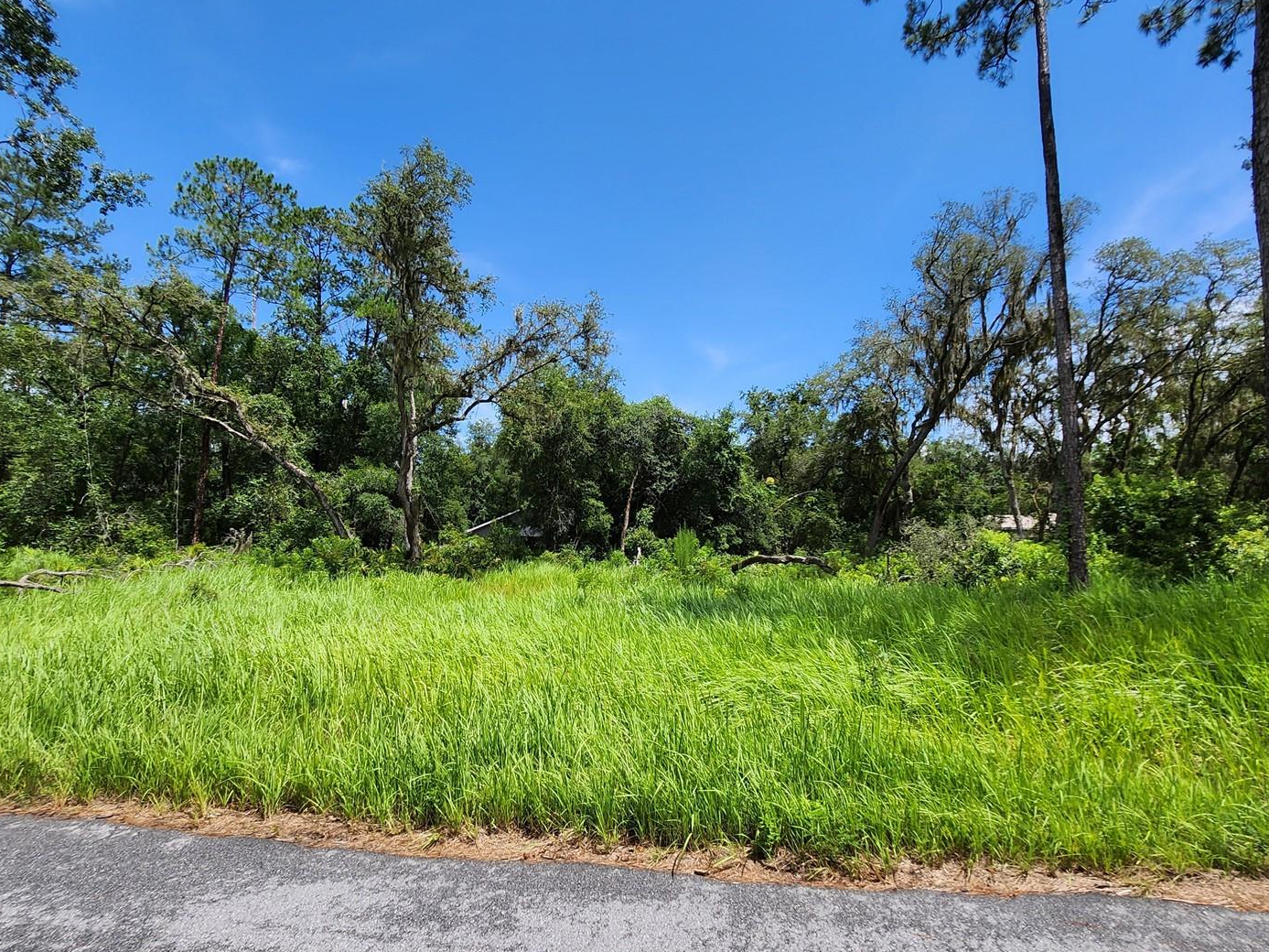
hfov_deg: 98.2
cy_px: 472
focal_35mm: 15
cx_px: 648
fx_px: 550
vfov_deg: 81.7
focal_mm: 1.7
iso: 32
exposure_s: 1/1036
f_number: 2.2
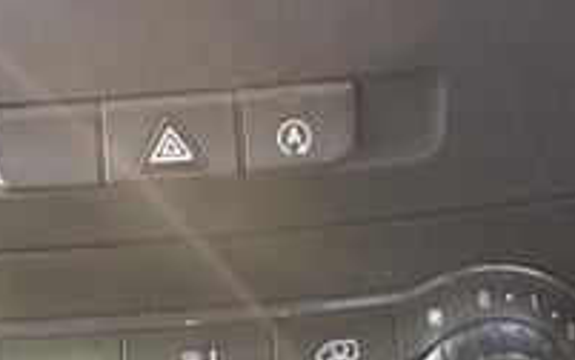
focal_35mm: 66
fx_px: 1035
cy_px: -94
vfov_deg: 18.5
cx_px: 392
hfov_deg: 30.8
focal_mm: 2.22
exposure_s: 1/99
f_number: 2.2
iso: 200
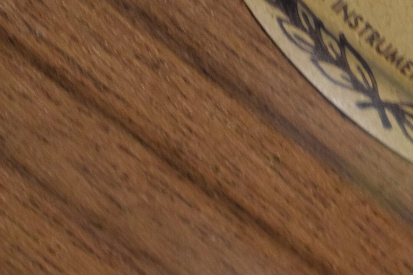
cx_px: 509
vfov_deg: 6.4
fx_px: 2458
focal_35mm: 214
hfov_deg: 9.5
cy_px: -30
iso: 3200
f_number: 5.6
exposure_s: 1/30
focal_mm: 55
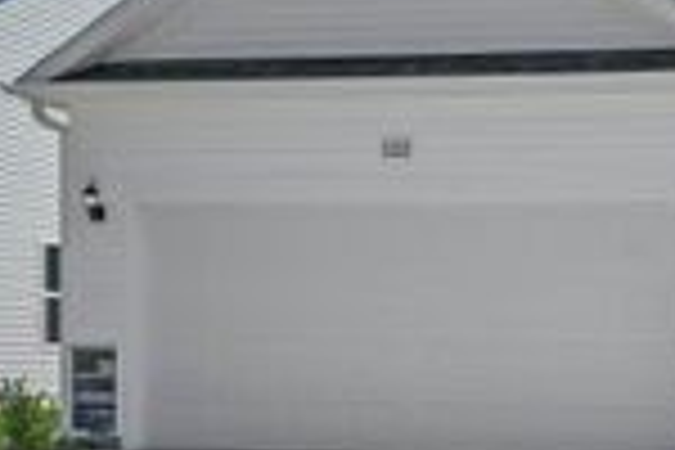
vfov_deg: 13.7
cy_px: 142
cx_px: 711
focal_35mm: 100
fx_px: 1875
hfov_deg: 19.7
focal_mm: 30
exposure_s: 1/1000
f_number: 8
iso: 160
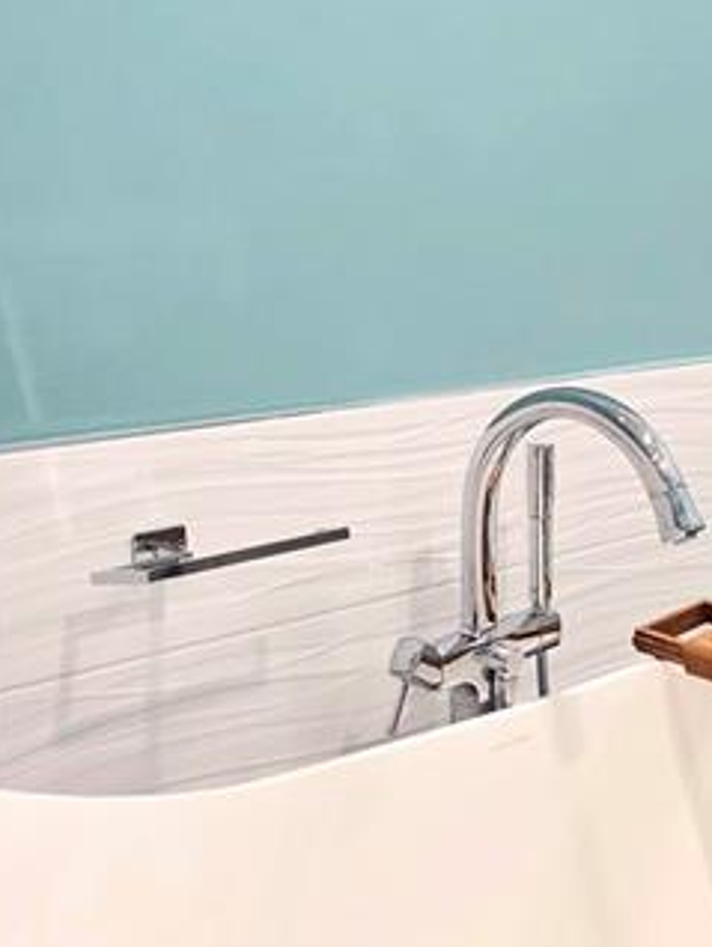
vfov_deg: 38.4
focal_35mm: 49
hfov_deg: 27.7
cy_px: 301
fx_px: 1342
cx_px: 733
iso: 320
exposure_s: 1/60.2
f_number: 1.9
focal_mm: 2.2
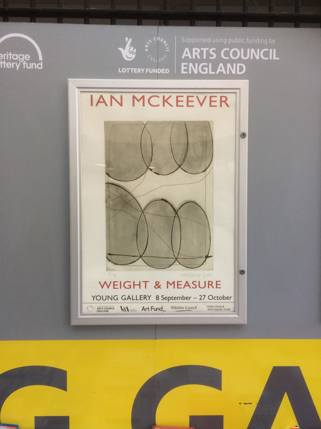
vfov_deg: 61.7
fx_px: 359
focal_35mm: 29
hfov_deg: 48.2
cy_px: 214
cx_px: 160
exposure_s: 1/100
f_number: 2.2
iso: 40
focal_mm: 4.15
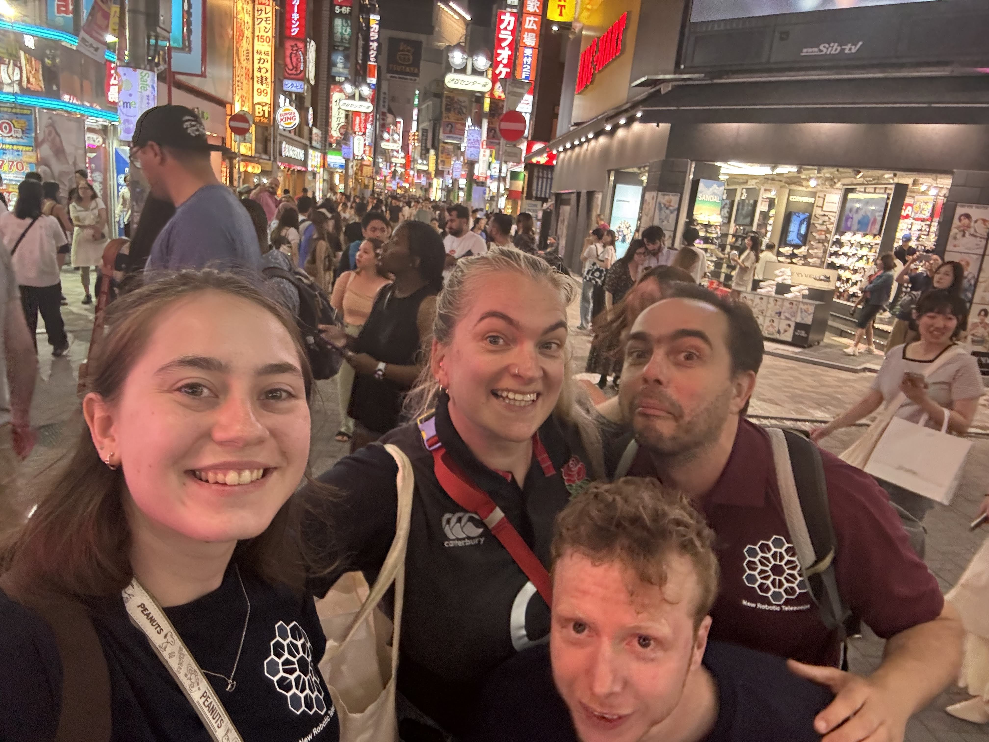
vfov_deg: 58.9
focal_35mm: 23
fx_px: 657
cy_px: 371
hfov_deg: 73.9
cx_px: 494
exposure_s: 1/33
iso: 250
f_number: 1.9
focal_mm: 2.69
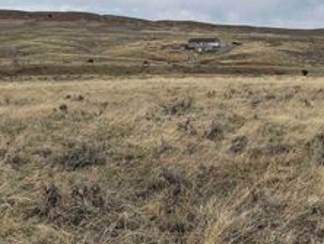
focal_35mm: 54
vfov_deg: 27.0
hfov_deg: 34.4
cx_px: 260
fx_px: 506
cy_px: 93
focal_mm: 6.76
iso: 80
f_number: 1.78
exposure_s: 1/7353
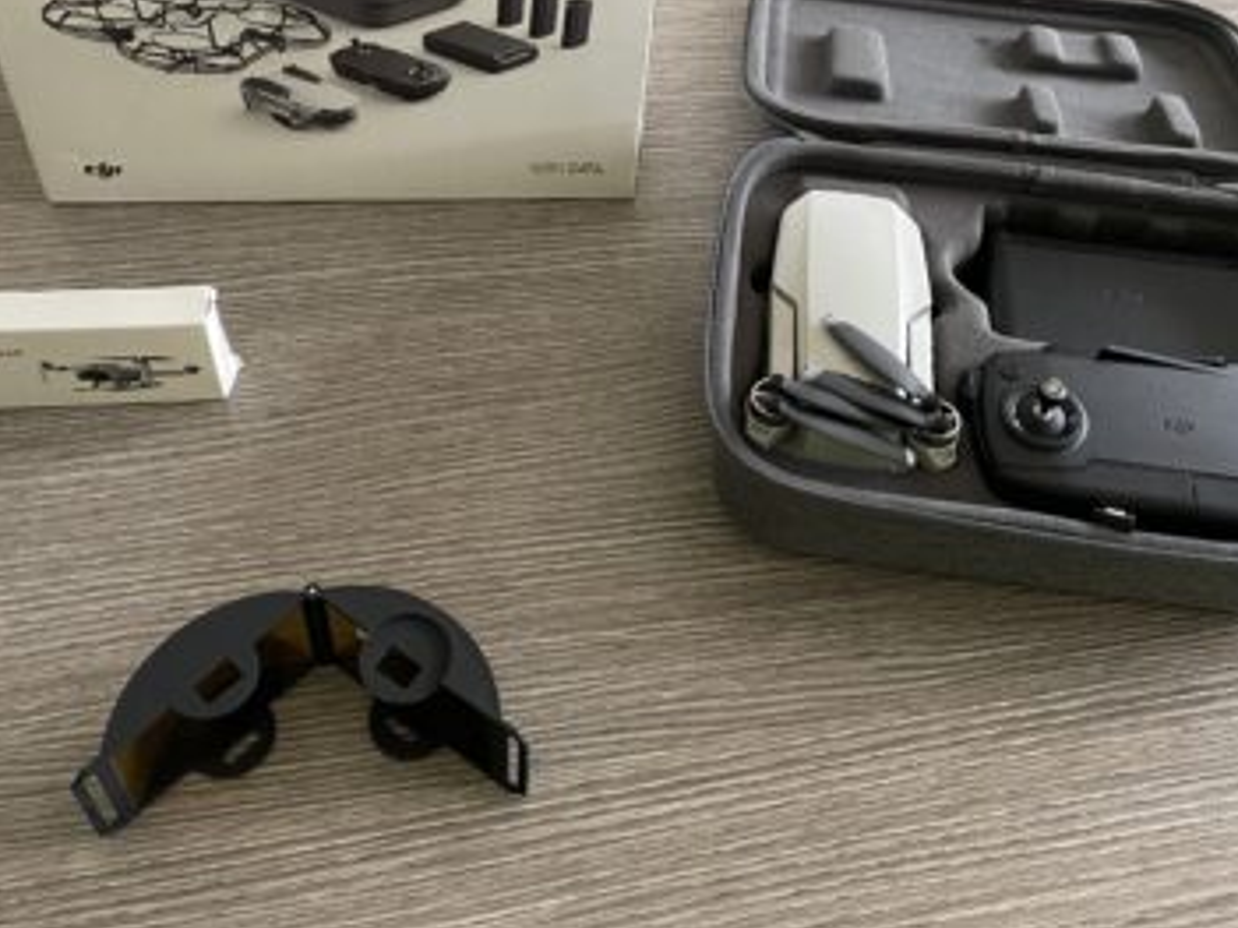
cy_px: 263
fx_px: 1359
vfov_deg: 37.0
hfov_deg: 49.0
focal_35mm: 38
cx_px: 635
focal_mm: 4.2
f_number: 1.6
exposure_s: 1/60
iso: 500
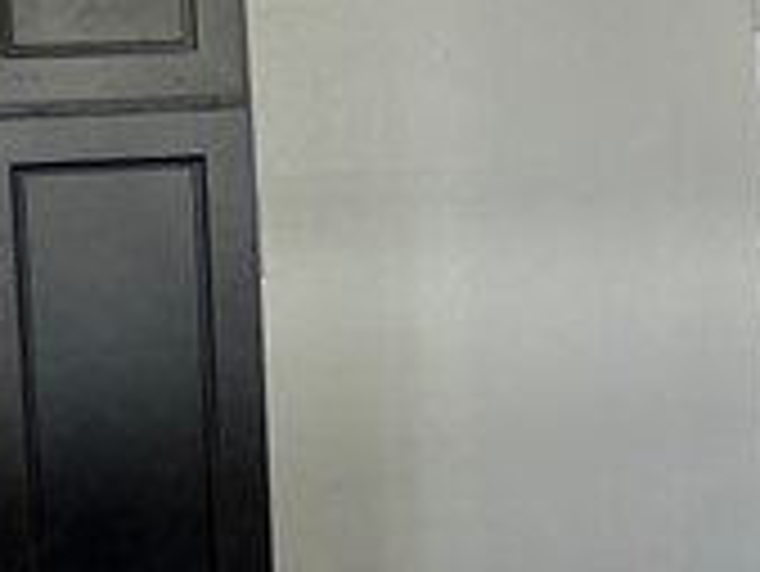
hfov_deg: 12.9
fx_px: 3186
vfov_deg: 10.2
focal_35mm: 145
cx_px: 1133
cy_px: 176
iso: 80
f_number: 1.78
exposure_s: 1/121
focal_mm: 6.86
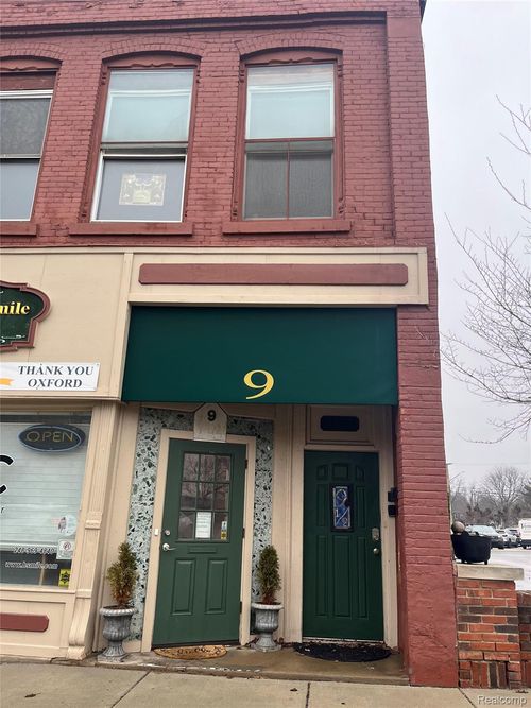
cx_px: 266
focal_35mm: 26
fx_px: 532
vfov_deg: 67.3
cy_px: 354
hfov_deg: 53.0
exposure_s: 1/397
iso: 50
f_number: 1.6
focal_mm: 5.1
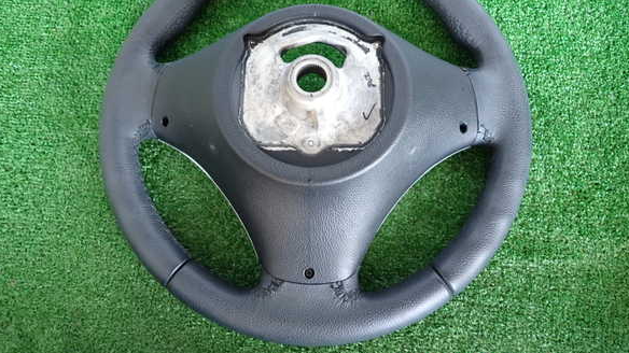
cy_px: 138
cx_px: 318
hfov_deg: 67.9
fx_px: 467
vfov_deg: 41.2
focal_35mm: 28
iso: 250
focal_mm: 4.5
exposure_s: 1/30
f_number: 2
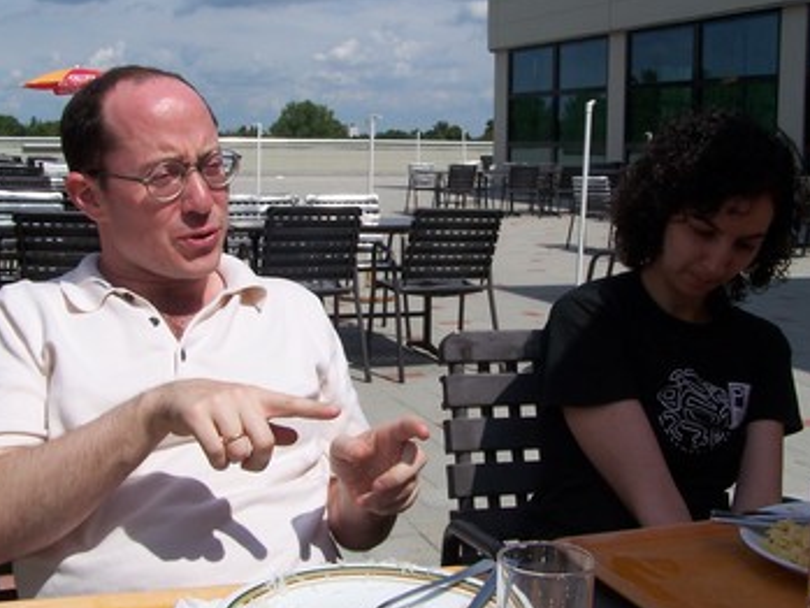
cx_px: 436
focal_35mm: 49
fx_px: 1147
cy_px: 230
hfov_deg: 38.9
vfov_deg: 29.6
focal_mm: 6.3
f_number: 5.6
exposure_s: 1/800
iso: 80
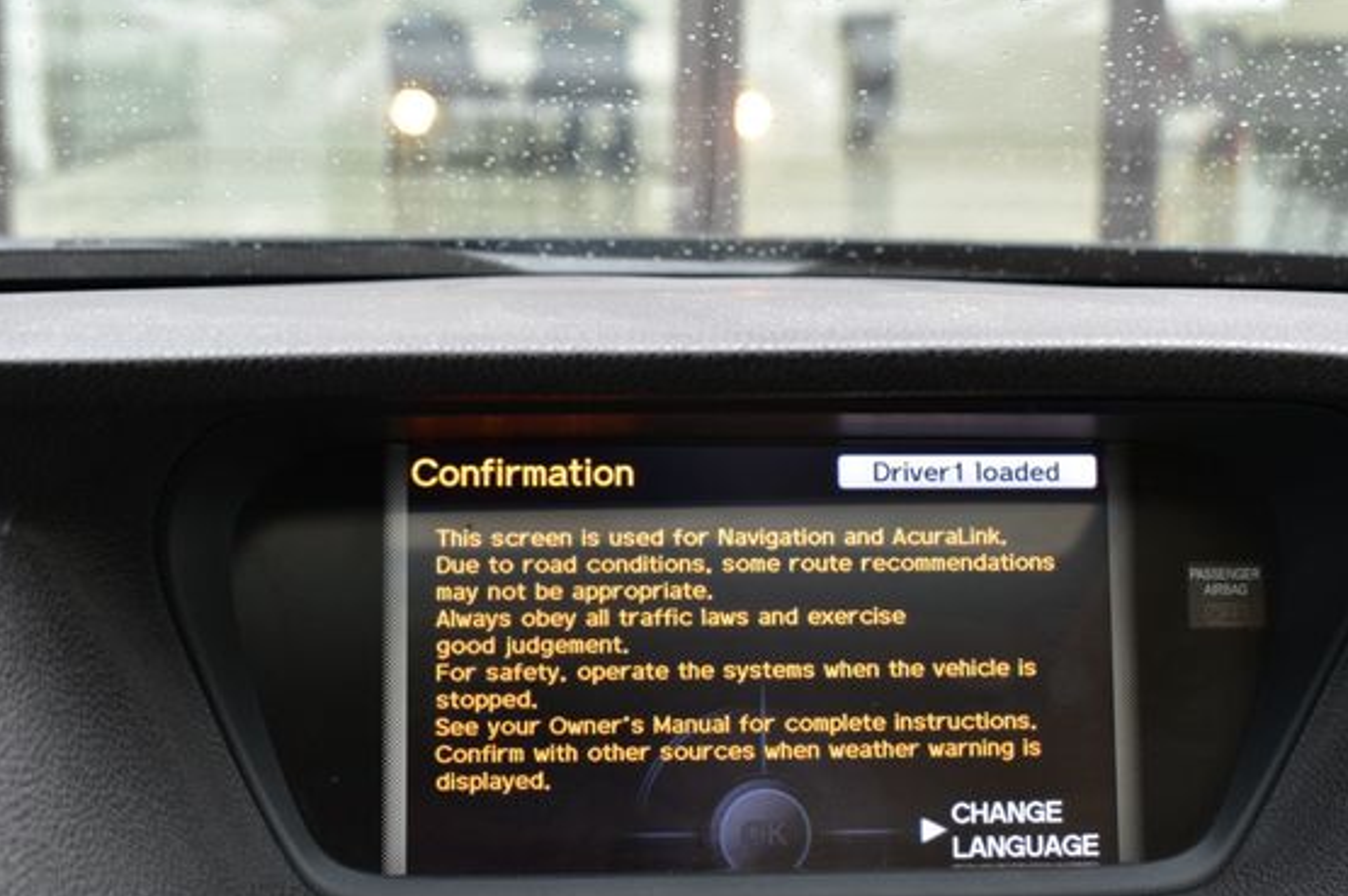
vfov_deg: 22.4
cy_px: 469
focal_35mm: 61
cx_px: 731
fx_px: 2266
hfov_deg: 33.1
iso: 400
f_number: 6.3
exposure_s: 1/20
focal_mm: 35
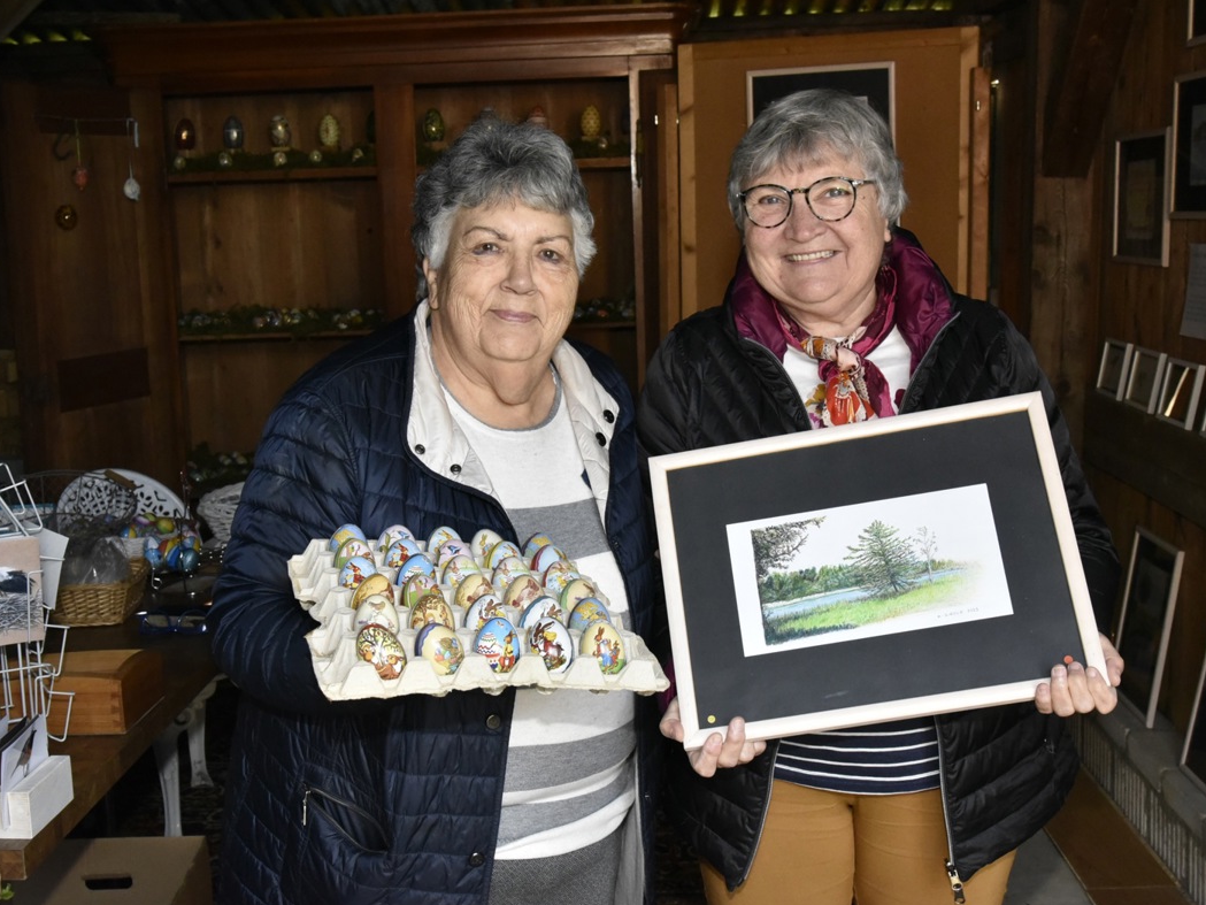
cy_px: 451
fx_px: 1533
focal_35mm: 44
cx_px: 582
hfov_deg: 42.9
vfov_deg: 32.9
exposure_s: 1/160
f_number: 11
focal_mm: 40
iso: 6400
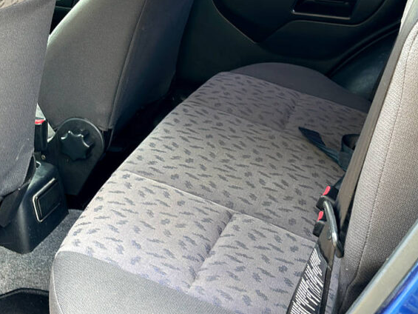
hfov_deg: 28.4
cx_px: 147
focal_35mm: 68
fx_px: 821
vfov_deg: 21.5
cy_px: 103
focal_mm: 6.86
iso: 80
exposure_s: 1/65
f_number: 1.78
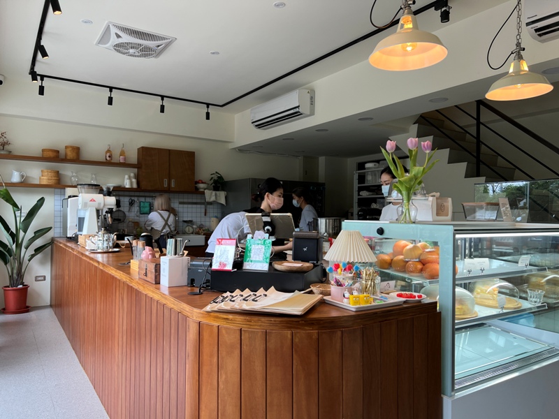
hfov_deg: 67.3
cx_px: 280
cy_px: 210
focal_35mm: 26
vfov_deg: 53.1
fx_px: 420
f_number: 1.5
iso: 50
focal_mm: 5.7
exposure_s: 1/120
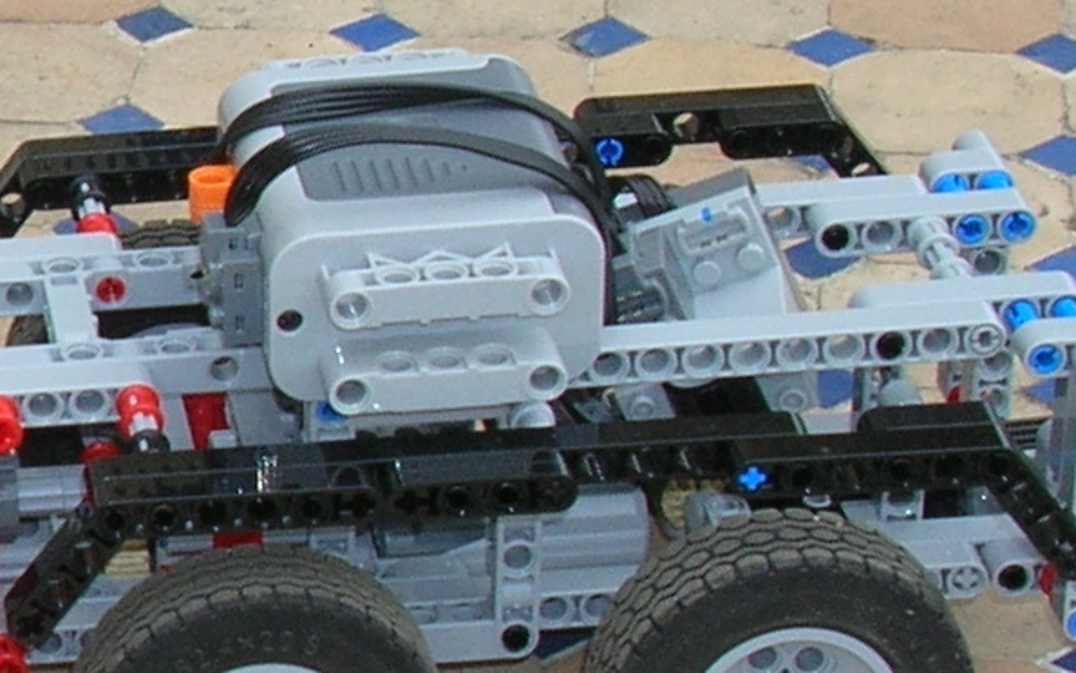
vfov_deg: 7.7
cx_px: -752
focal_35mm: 171
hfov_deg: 11.5
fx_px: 5015
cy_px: 297
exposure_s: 1/163
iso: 50
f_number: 6.1
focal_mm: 7.1
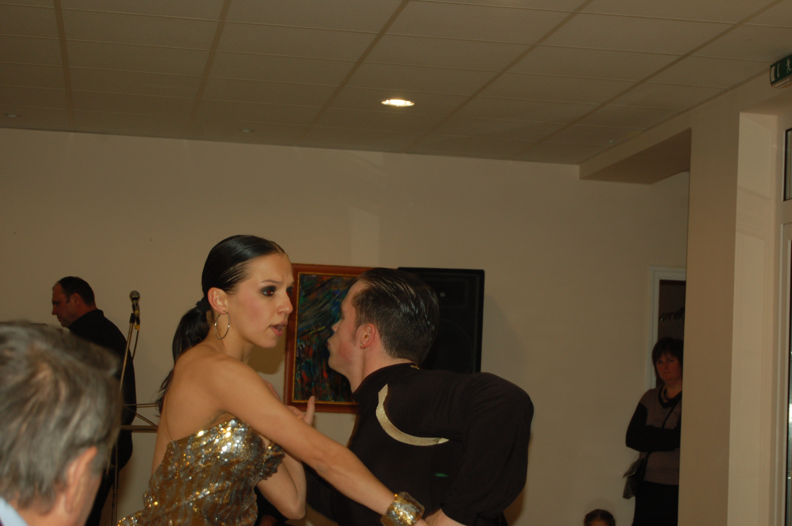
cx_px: 396
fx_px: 1813
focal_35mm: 82
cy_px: 263
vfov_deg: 16.5
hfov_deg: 24.6
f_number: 5.6
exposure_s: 1/60
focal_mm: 55
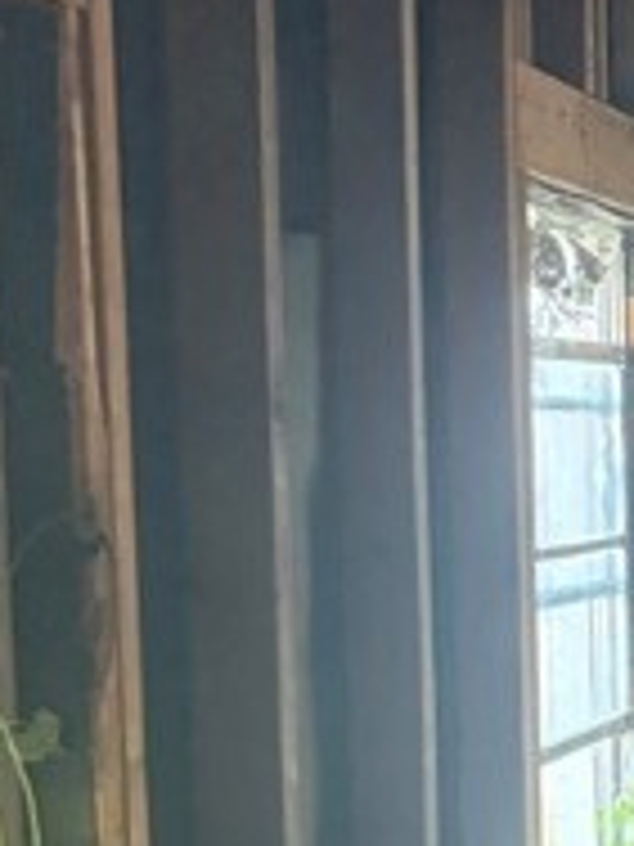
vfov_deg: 19.4
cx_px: 1281
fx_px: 2393
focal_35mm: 98
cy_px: 850
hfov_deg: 13.0
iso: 800
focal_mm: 6.76
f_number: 1.78
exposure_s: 1/59
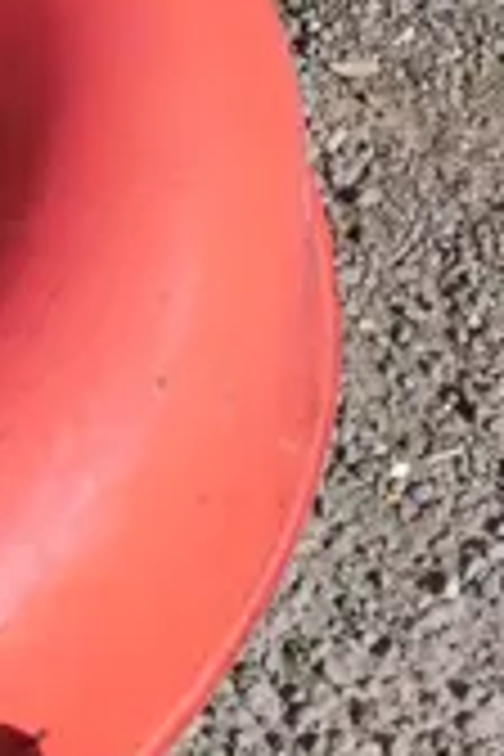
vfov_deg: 8.0
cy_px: -338
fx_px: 5313
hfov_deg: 5.4
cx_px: -223
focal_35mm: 253
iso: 200
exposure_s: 1/320
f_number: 9
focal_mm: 20
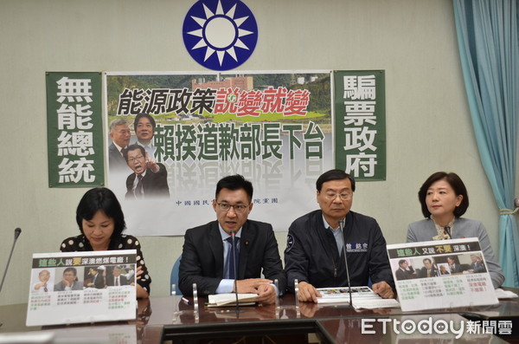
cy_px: 172
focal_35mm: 45
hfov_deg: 43.7
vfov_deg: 29.7
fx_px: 647
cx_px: 260
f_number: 4.5
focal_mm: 30
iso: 400
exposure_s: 1/80
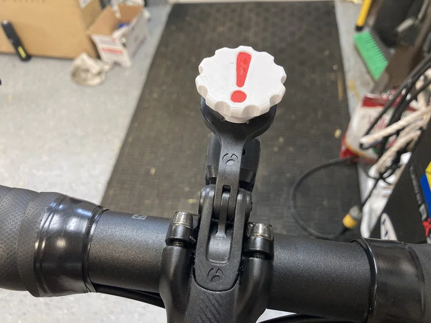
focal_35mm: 28
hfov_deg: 63.4
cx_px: 216
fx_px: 349
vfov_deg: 49.8
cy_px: 162
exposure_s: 1/60
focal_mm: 3.99
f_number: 1.8
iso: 80
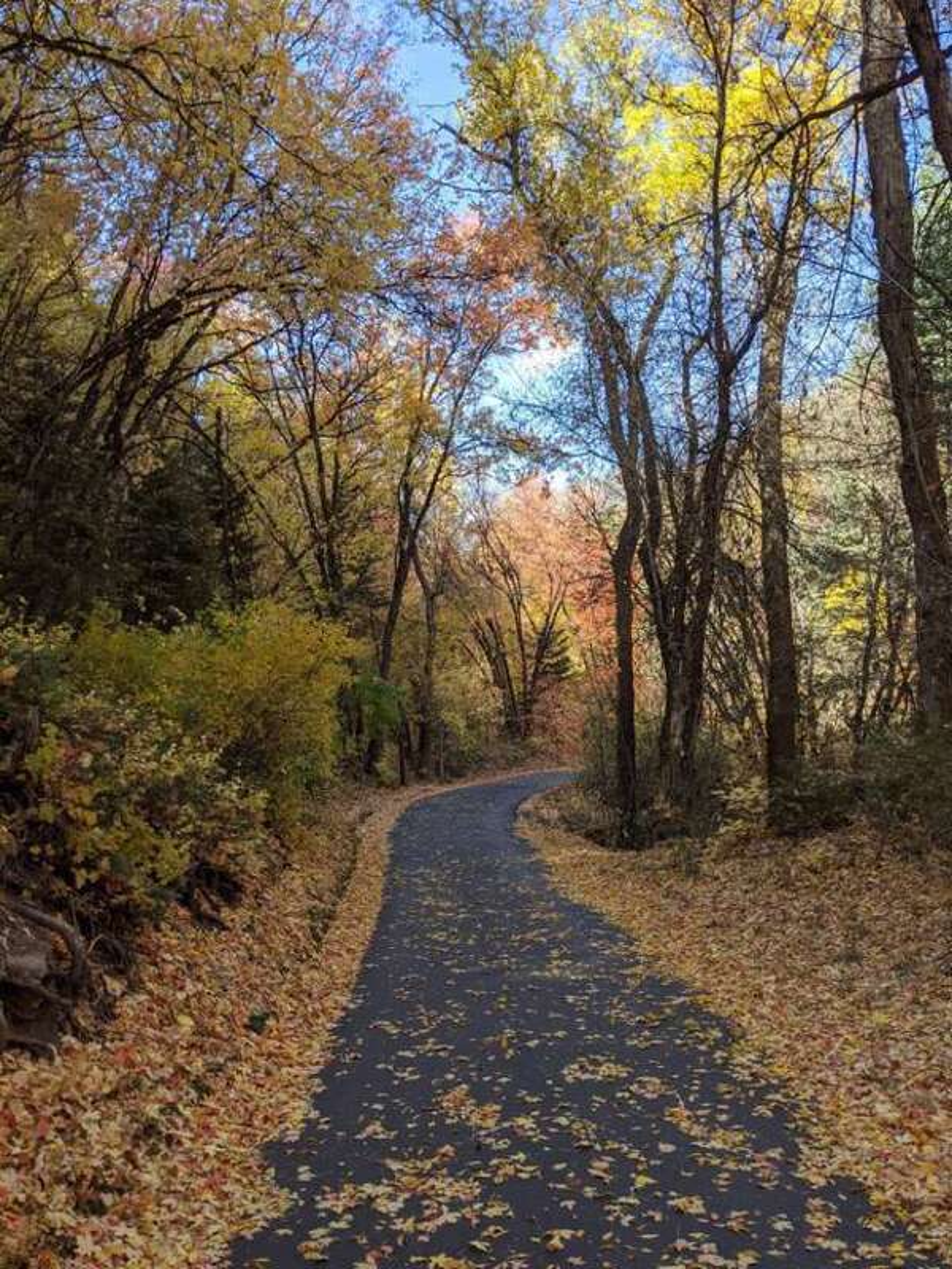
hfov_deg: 51.4
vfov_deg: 65.3
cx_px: 476
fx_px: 990
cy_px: 634
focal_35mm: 27
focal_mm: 4.44
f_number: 1.8
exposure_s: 1/618
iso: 54
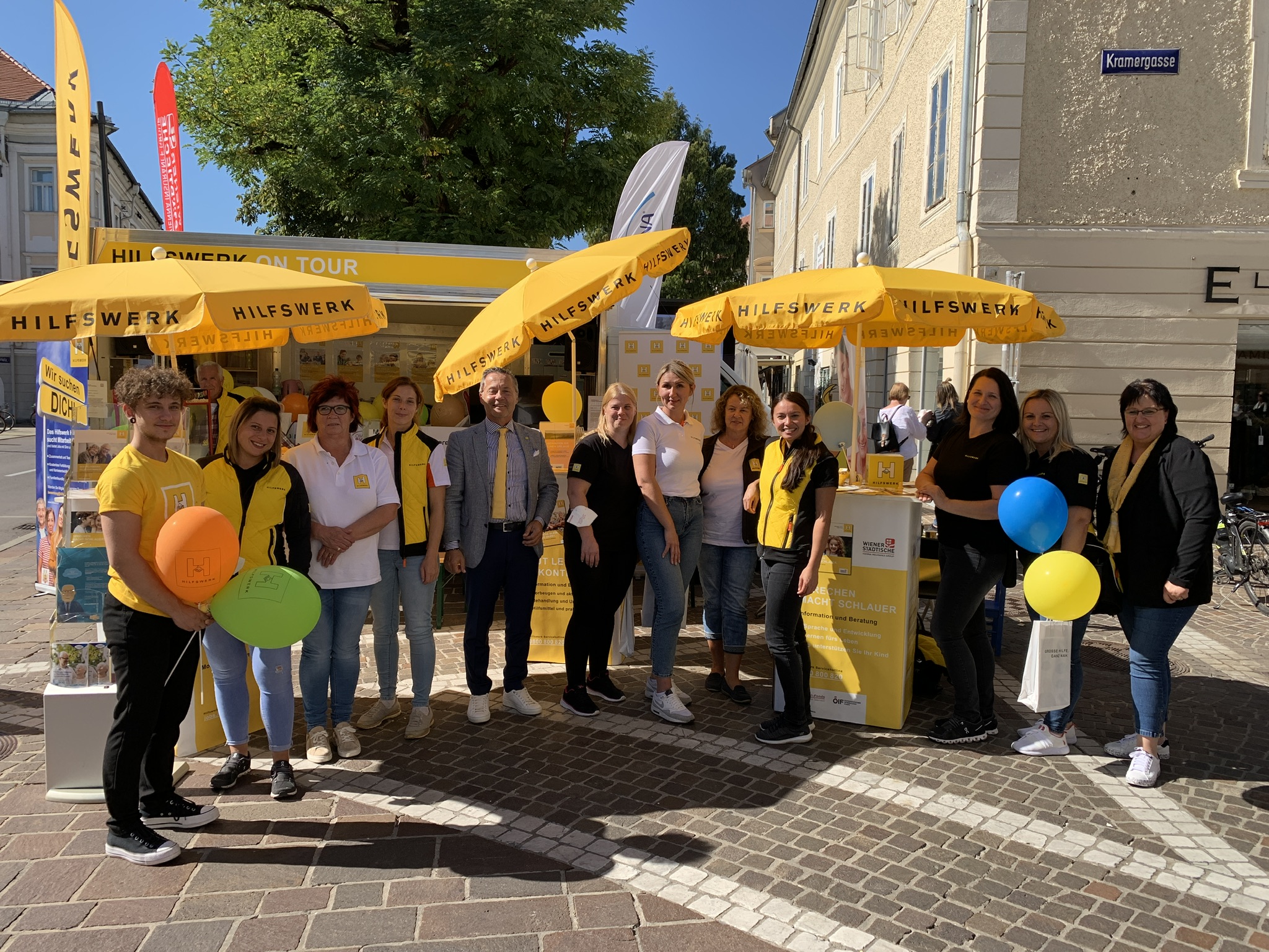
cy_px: 476
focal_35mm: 26
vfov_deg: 53.1
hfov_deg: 67.3
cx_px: 634
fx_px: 953
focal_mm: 4.25
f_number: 1.8
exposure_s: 1/1406
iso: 25
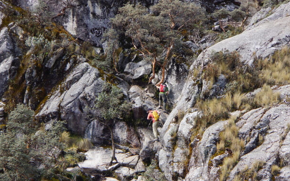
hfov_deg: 5.2
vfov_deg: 3.2
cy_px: 104
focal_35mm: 405
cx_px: 156
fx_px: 3201
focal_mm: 200
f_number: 6.3
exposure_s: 1/250
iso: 400
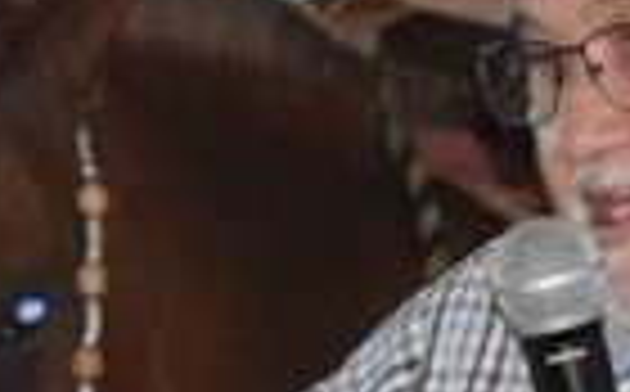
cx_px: 364
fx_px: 11777
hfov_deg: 3.1
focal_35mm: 687
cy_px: 455
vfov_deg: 1.9
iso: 3200
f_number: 4.5
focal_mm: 70
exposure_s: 1/60
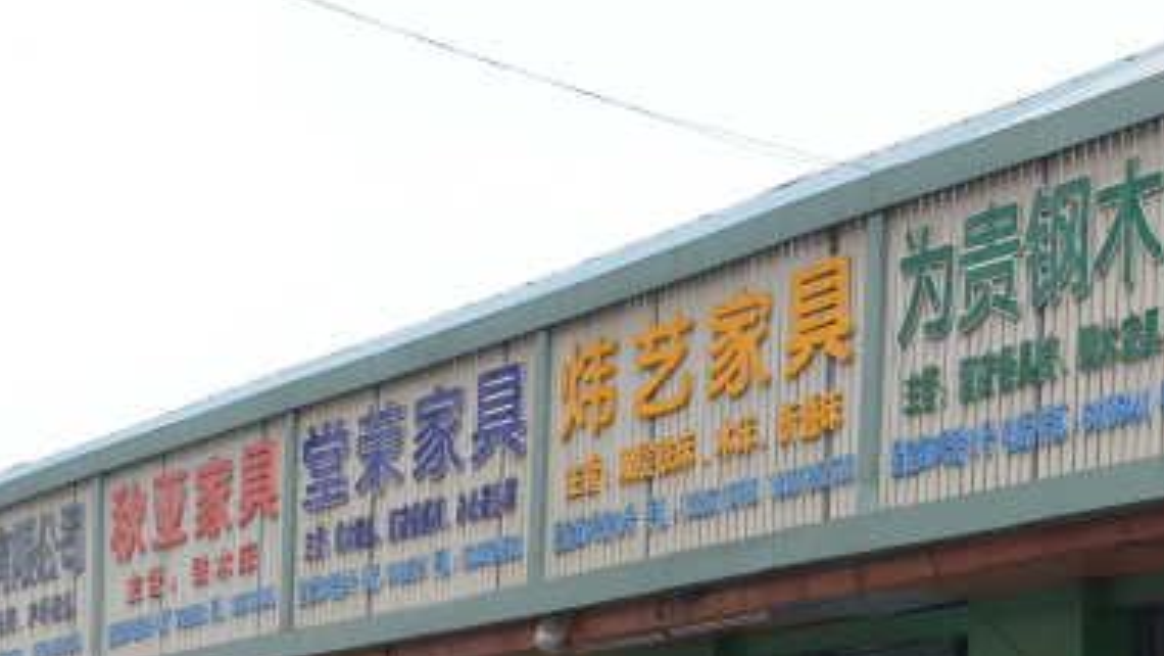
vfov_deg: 9.3
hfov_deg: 16.3
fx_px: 3983
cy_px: 737
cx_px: 1170
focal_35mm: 129
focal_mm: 52
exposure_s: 1/160
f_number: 5.6
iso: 800
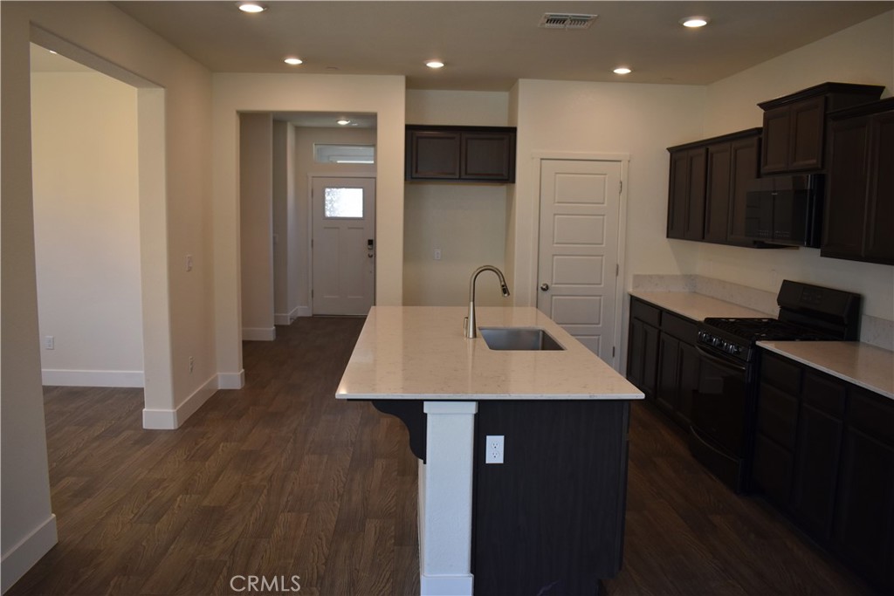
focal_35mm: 27
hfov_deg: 67.4
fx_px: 671
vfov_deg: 47.9
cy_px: 298
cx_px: 447
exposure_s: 1/250
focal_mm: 18
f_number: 3.5
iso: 640
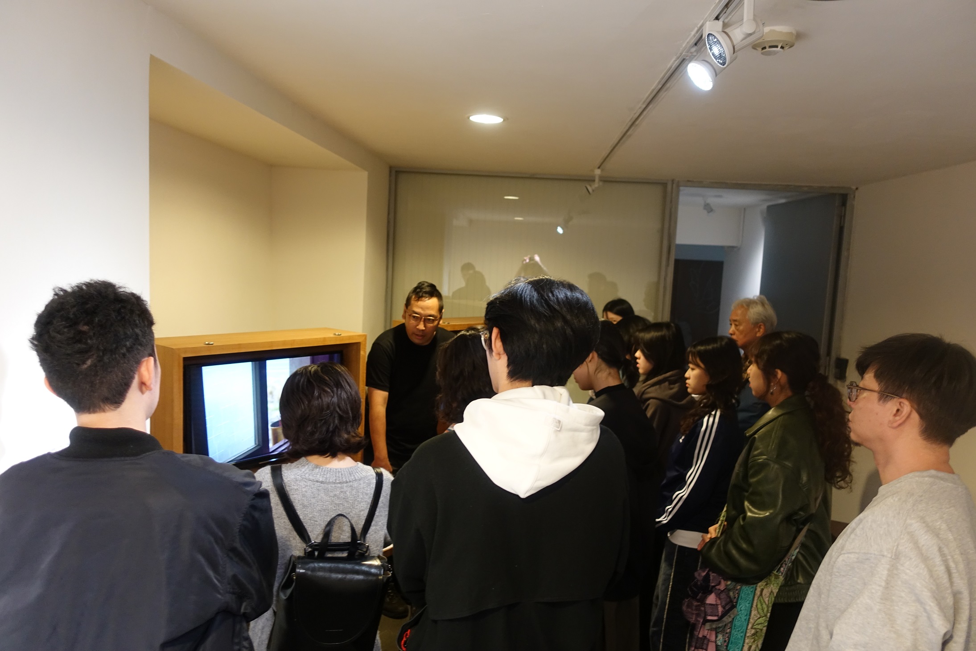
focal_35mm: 24
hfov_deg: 73.7
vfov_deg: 53.1
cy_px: 326
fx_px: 651
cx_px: 488
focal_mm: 8.8
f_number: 1.8
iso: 500
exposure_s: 1/30
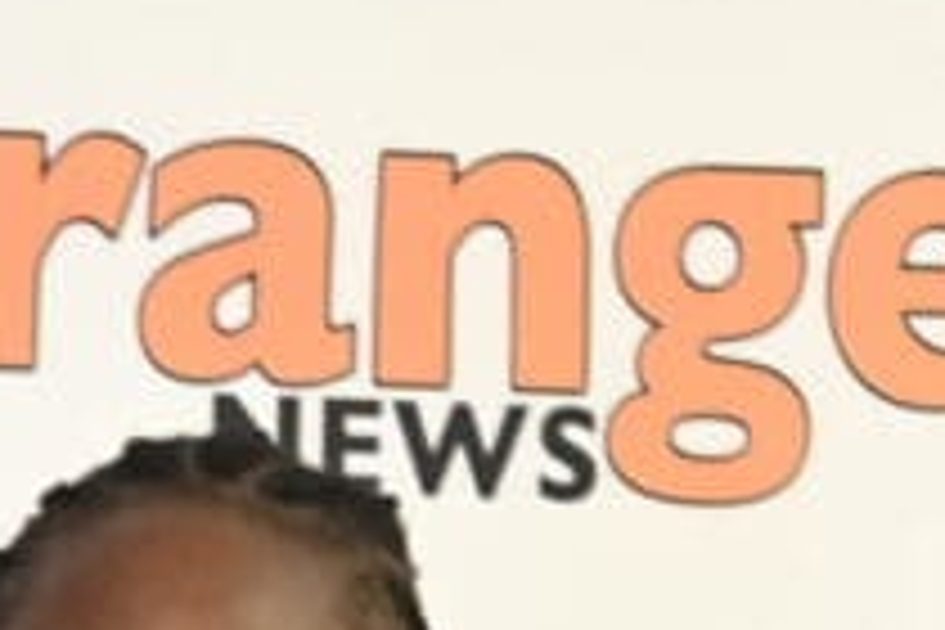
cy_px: 1372
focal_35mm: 286
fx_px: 7507
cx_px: -1012
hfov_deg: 6.9
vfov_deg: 4.7
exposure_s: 1/60
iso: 900
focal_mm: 50
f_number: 1.8
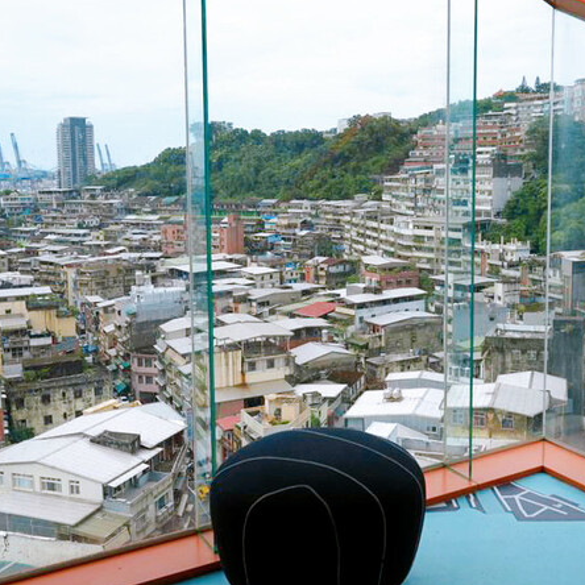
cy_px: 256
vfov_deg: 42.8
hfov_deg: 42.4
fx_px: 746
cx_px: 379
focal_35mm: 39
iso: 320
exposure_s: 1/400
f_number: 8
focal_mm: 24
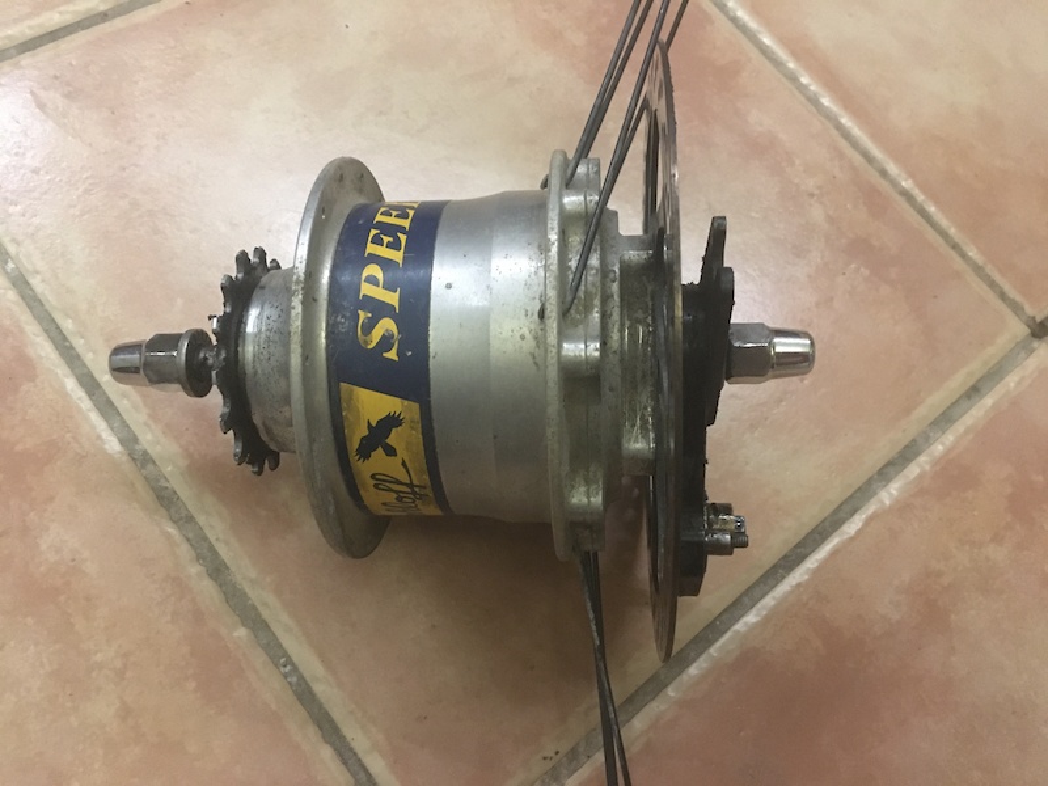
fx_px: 878
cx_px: 524
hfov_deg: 61.7
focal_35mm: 29
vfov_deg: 48.2
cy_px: 393
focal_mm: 4.15
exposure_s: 1/17
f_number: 2.2
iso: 640
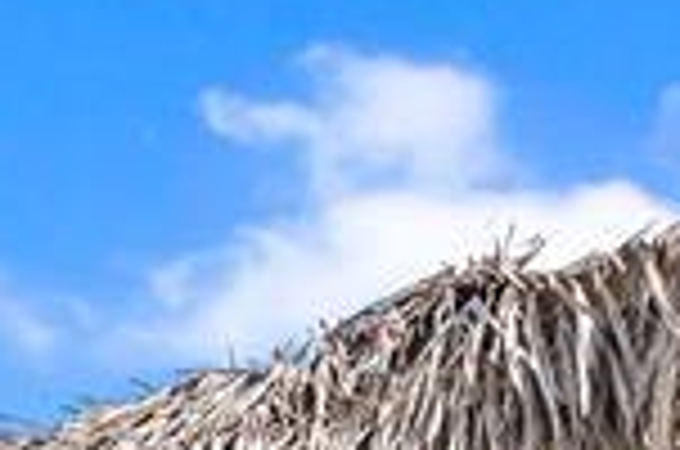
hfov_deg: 20.8
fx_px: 1602
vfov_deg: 12.2
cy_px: 1136
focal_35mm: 85
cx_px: -306
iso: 100
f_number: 5
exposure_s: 1/60
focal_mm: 16
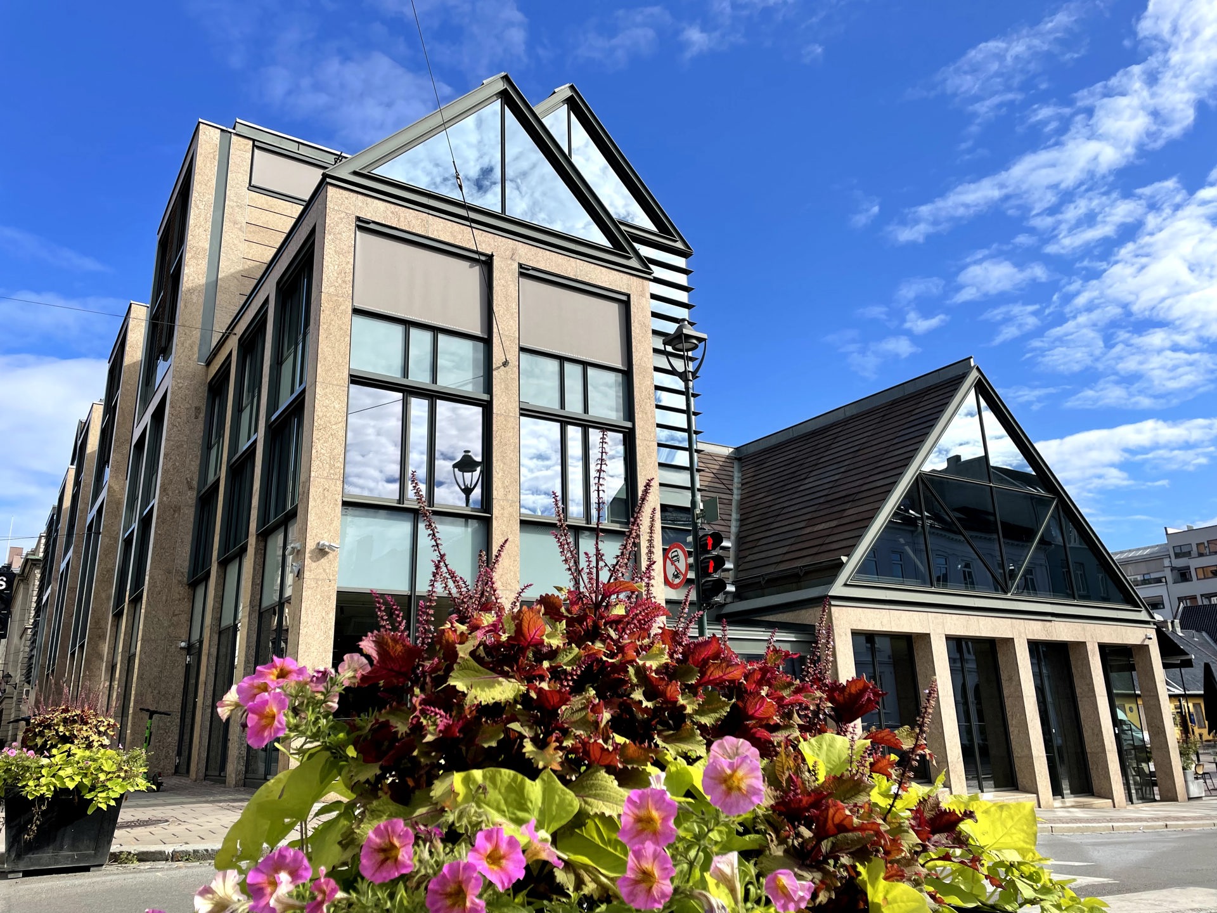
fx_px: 914
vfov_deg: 53.1
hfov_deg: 67.3
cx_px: 608
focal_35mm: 26
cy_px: 456
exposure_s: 1/2564
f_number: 1.6
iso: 32
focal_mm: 4.2
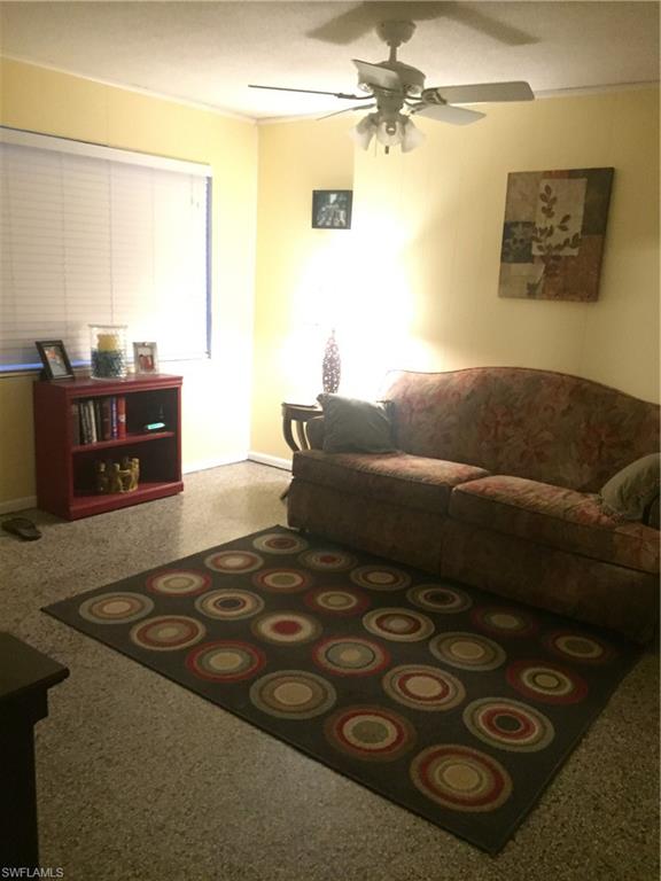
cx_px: 330
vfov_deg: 61.7
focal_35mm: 29
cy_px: 440
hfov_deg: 48.2
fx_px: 738
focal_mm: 4.15
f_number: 2.2
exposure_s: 1/15
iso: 400
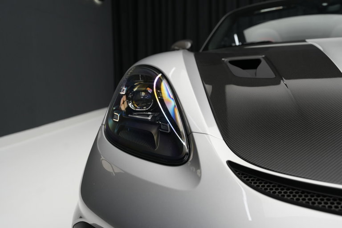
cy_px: 114
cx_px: 171
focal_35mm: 34
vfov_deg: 38.9
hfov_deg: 55.8
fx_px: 323
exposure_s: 1/40
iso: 640
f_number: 4
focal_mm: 34
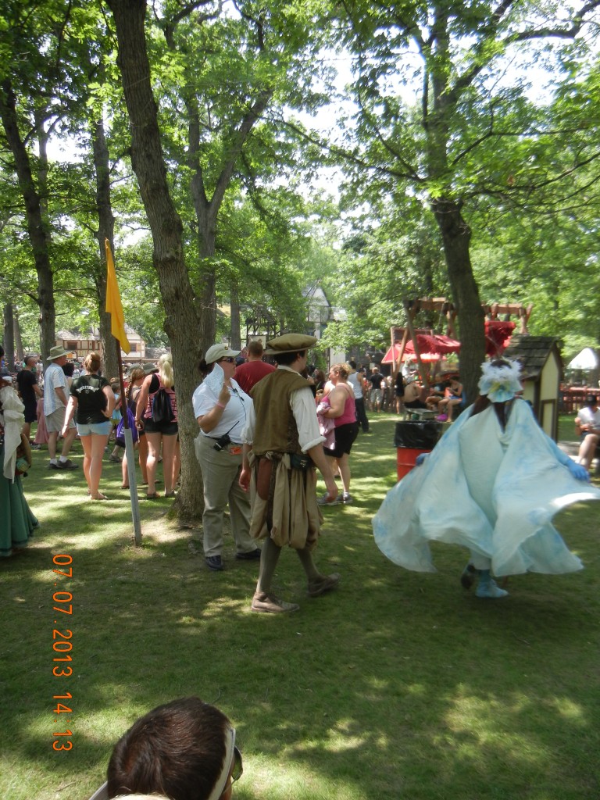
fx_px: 693
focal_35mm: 30
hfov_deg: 46.8
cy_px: 400
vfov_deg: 60.0
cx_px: 300
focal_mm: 5.4
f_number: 3.5
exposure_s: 1/190
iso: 160
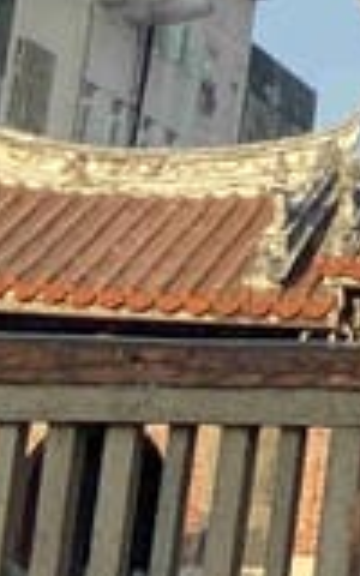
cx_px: 1505
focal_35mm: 207
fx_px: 3249
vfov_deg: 9.9
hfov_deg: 5.4
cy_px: -198
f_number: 1.8
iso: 32
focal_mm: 4.25
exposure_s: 1/1258
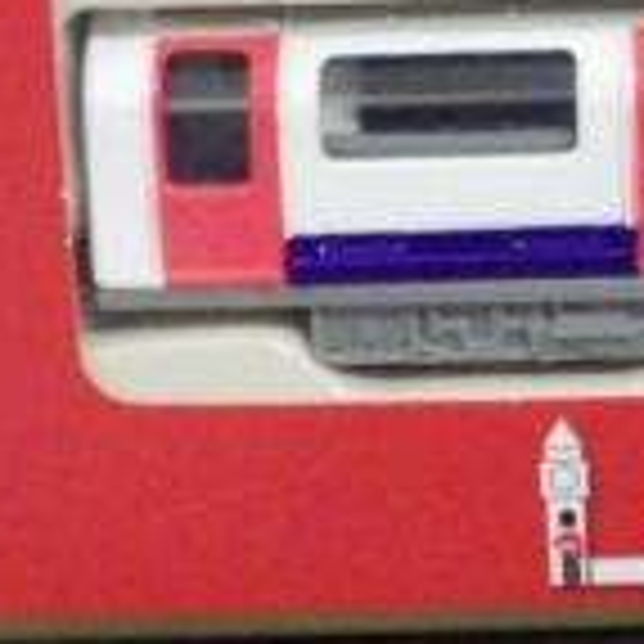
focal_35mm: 162
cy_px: -414
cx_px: 1036
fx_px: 3410
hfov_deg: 10.3
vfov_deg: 10.3
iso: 800
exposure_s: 1/30
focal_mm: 7.4
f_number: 3.6
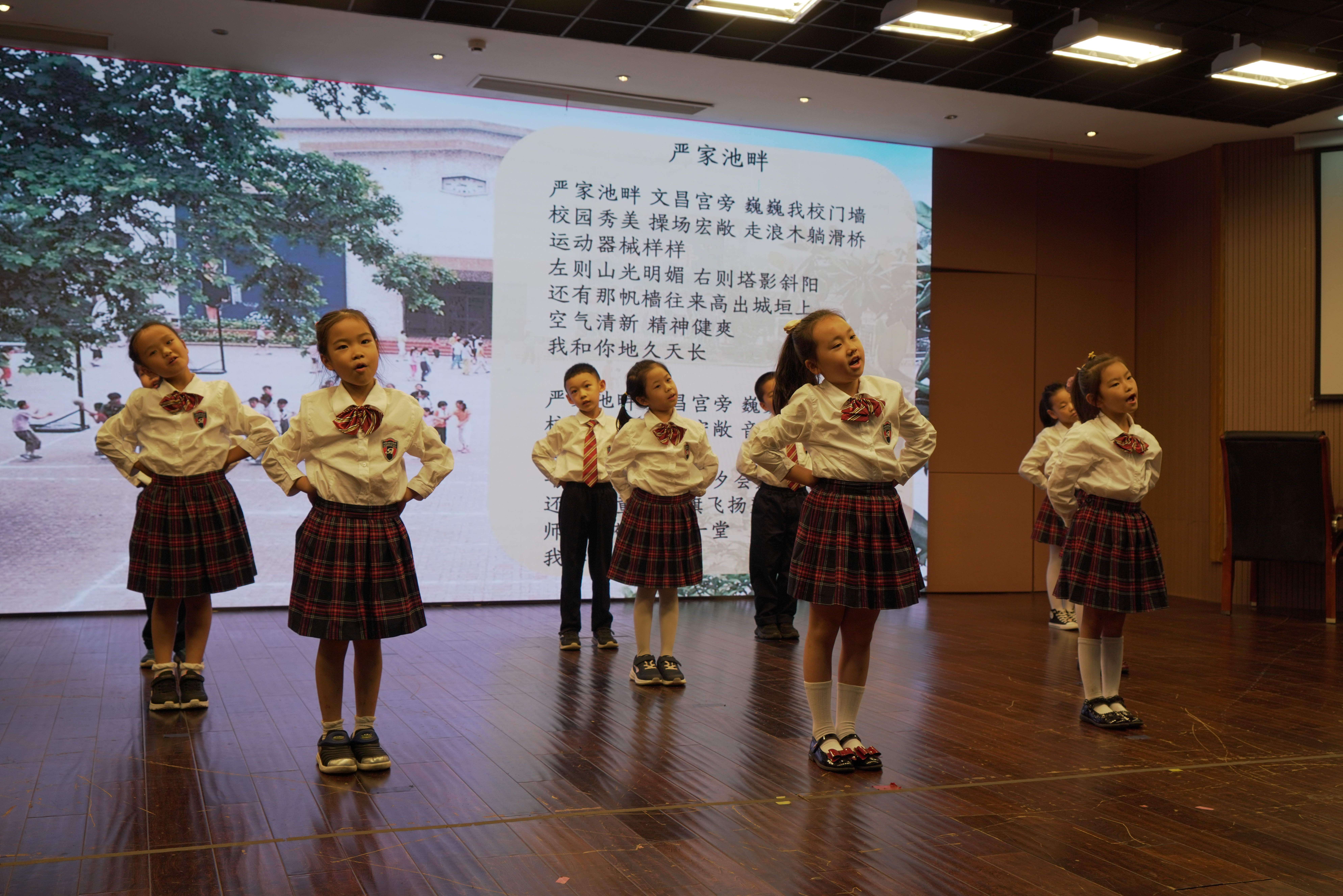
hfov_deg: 54.4
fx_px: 1306
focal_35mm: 35
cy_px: 448
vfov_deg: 37.9
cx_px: 672
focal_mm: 35
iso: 640
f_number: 6.3
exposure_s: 1/100
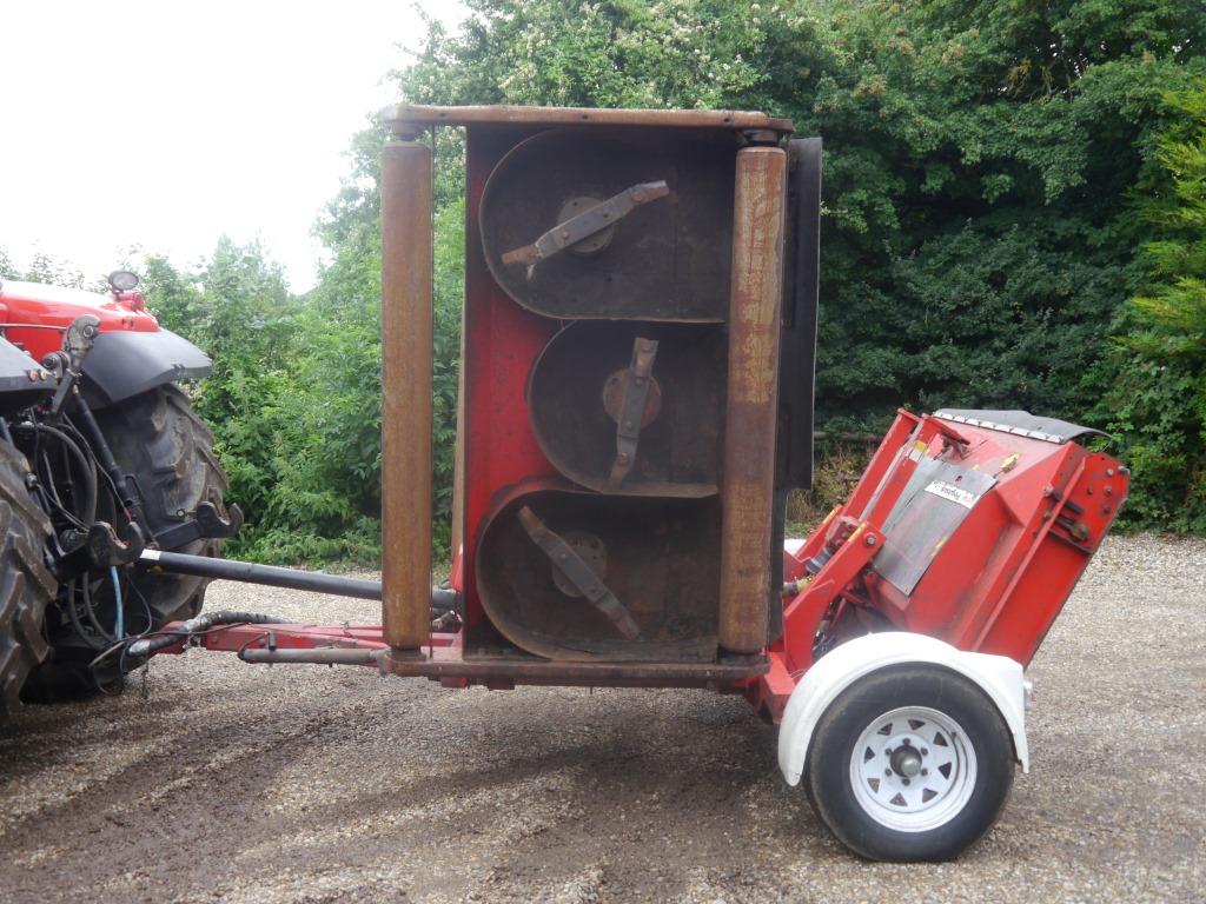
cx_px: 603
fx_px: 1254
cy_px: 452
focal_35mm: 36
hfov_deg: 51.4
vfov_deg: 39.7
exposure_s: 1/60
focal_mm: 18
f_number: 4.1
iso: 160
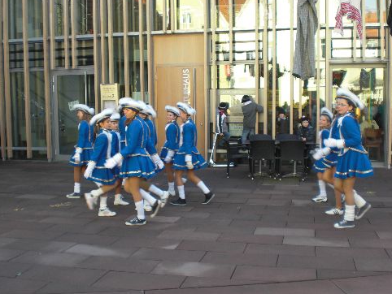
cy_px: 153
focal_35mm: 42
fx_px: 476
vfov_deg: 34.4
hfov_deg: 44.8
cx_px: 187
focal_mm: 6.3
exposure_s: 1/125
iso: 64
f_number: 3.1
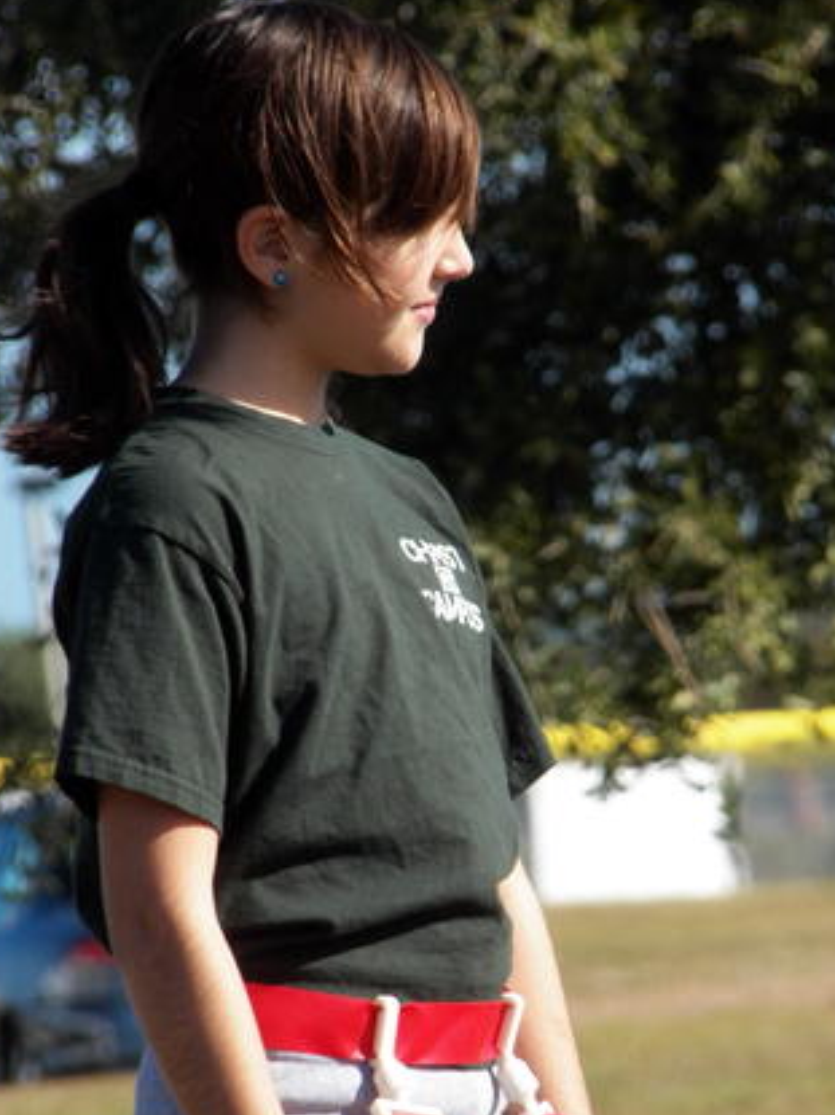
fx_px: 23072
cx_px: 607
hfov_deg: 2.1
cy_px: 758
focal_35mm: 717
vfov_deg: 2.8
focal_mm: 83.4
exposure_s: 1/800
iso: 125
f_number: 4.5
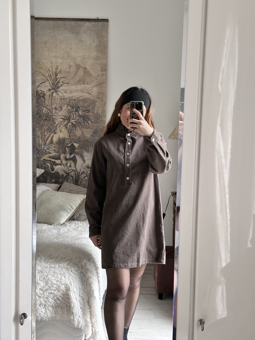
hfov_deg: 30.3
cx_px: 128
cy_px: 170
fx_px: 471
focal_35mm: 48
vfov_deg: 39.7
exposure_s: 1/50
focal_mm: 6.86
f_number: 1.78
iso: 250
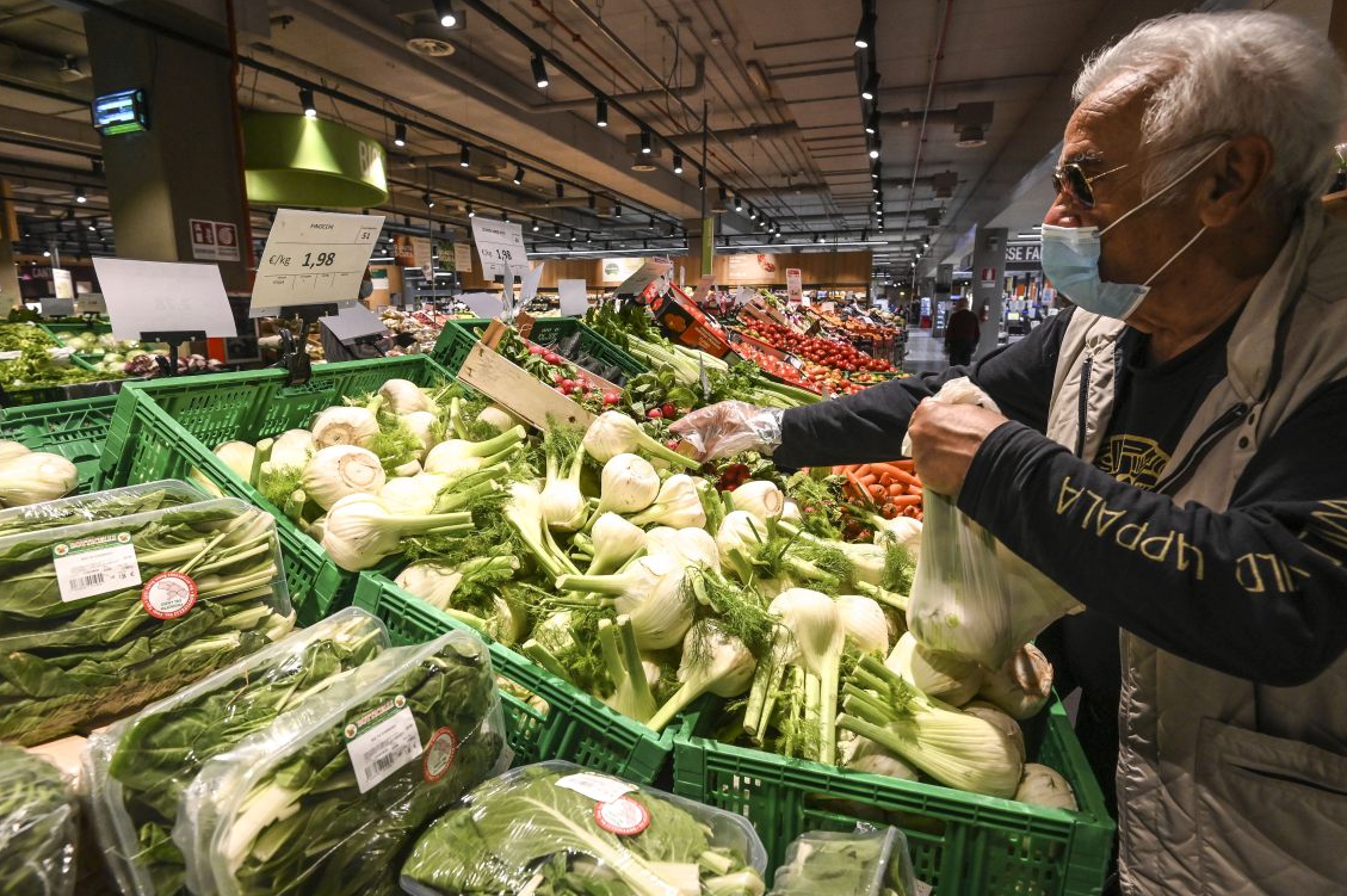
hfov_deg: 93.3
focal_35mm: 17
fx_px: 636
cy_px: 437
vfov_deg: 70.3
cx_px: 669
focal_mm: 16
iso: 2500
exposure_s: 1/320
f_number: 5.6
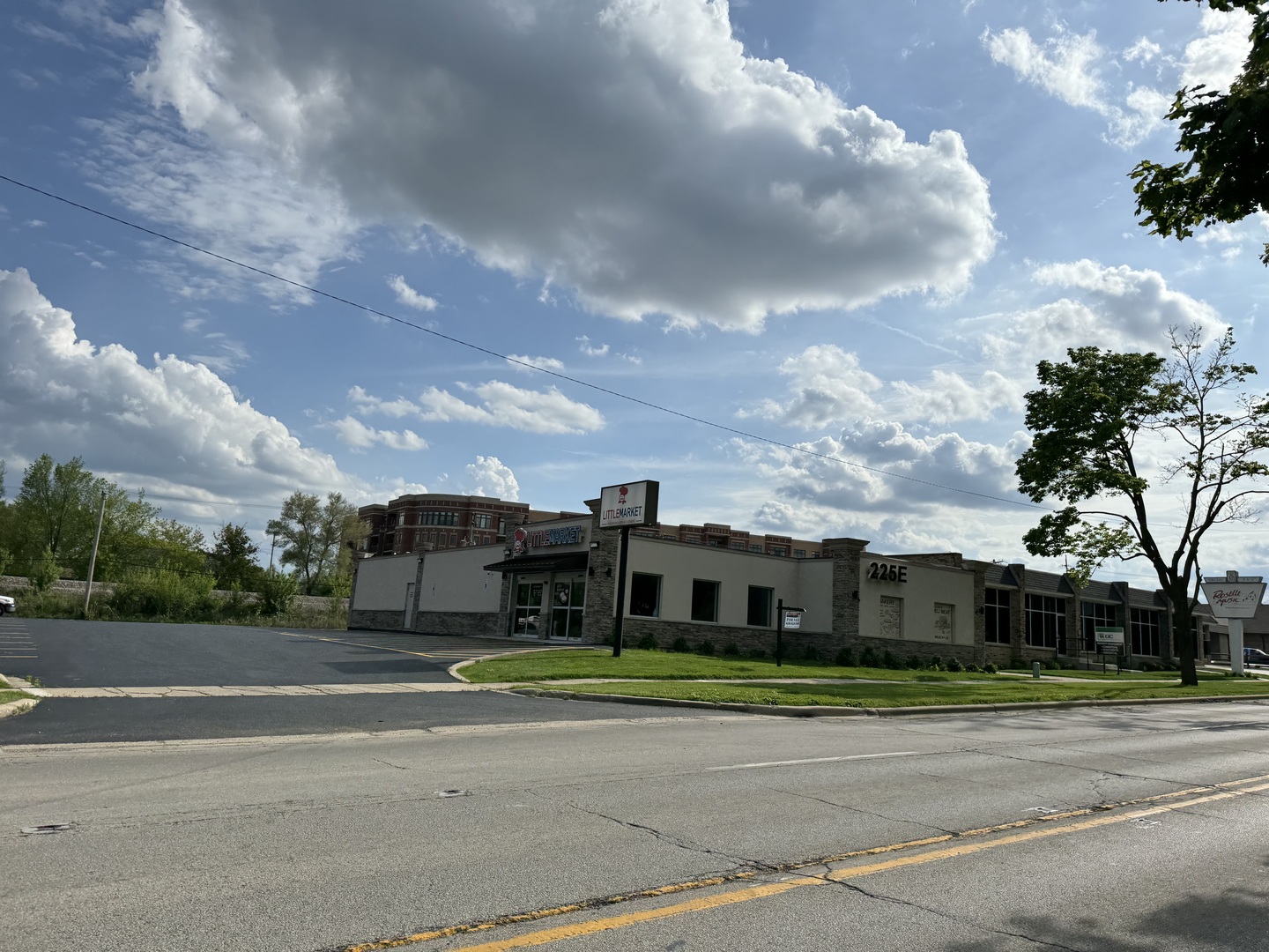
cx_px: 634
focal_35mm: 24
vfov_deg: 56.8
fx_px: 880
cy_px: 476
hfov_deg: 71.6
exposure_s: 1/15152
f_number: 1.78
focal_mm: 6.76
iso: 100
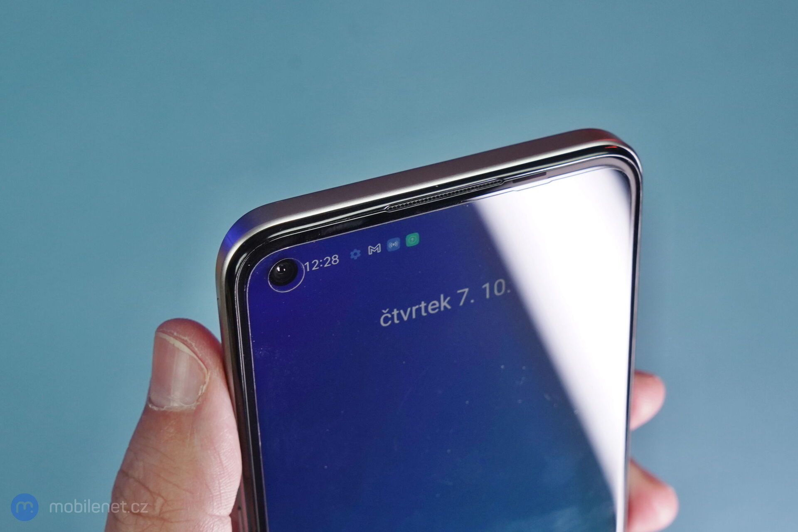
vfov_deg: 28.6
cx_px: 399
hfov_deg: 41.9
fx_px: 1042
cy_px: 266
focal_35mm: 47
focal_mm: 47
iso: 1600
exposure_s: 1/160
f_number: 8
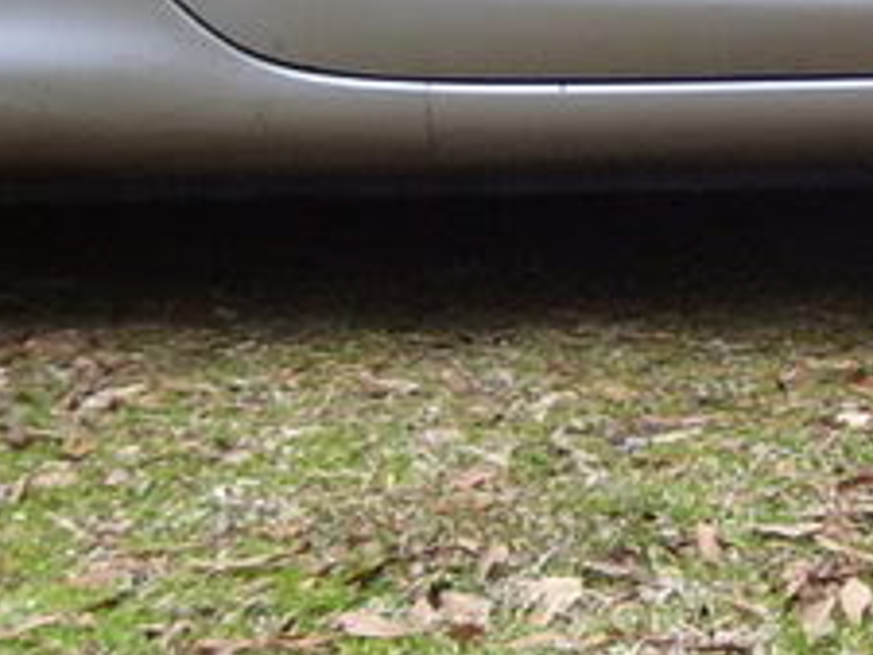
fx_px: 4138
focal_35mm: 164
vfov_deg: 9.0
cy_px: -74
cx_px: 795
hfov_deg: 12.0
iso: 80
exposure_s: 1/60
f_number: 2.7
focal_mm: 6
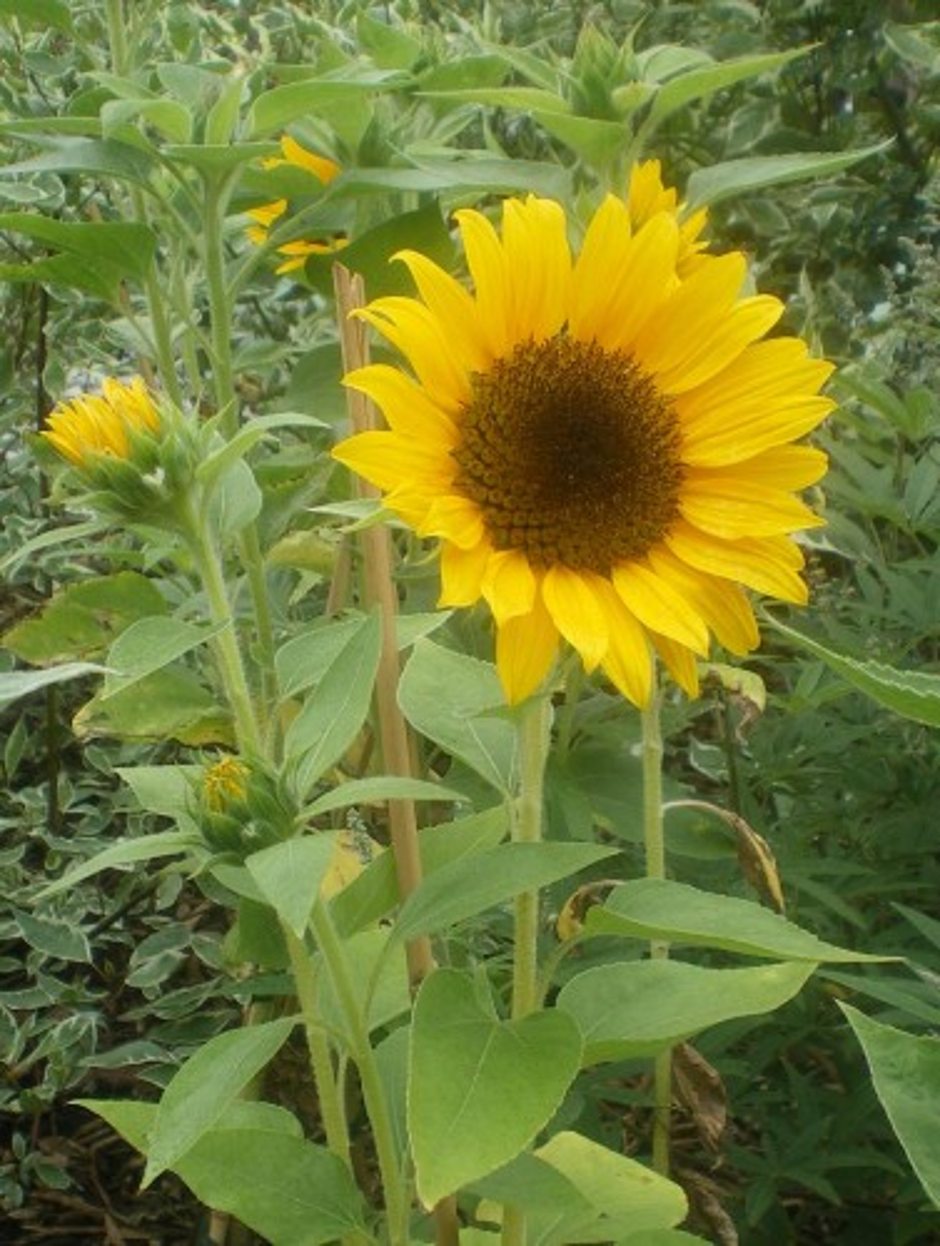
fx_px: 1371
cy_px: 623
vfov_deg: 48.9
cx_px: 470
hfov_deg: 37.8
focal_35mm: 38
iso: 64
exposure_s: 1/125
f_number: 4.6
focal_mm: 6.3
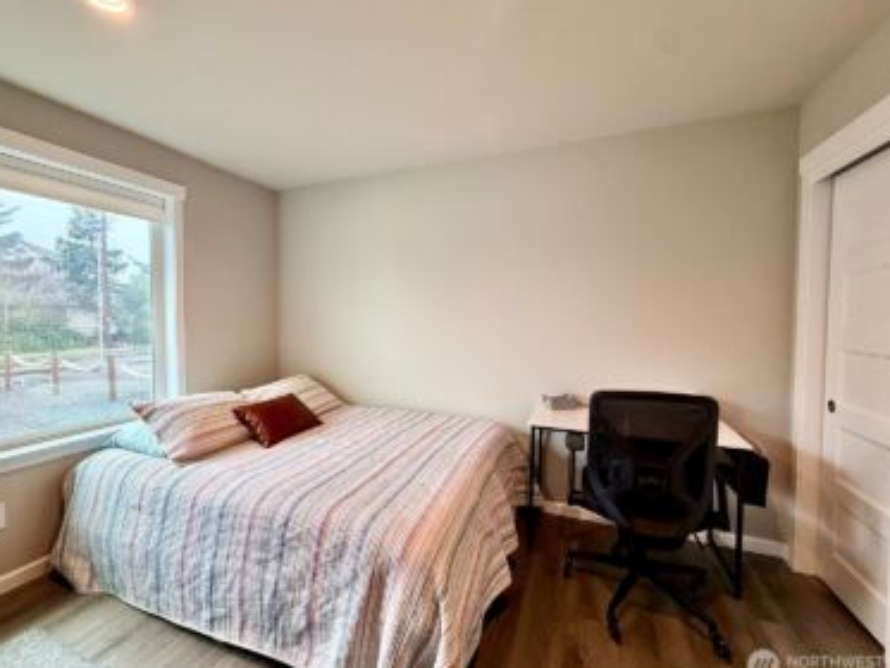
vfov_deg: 81.8
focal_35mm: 15
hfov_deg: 98.1
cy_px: 332
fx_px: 386
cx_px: 425
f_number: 2.2
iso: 250
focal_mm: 2.22
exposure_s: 1/120
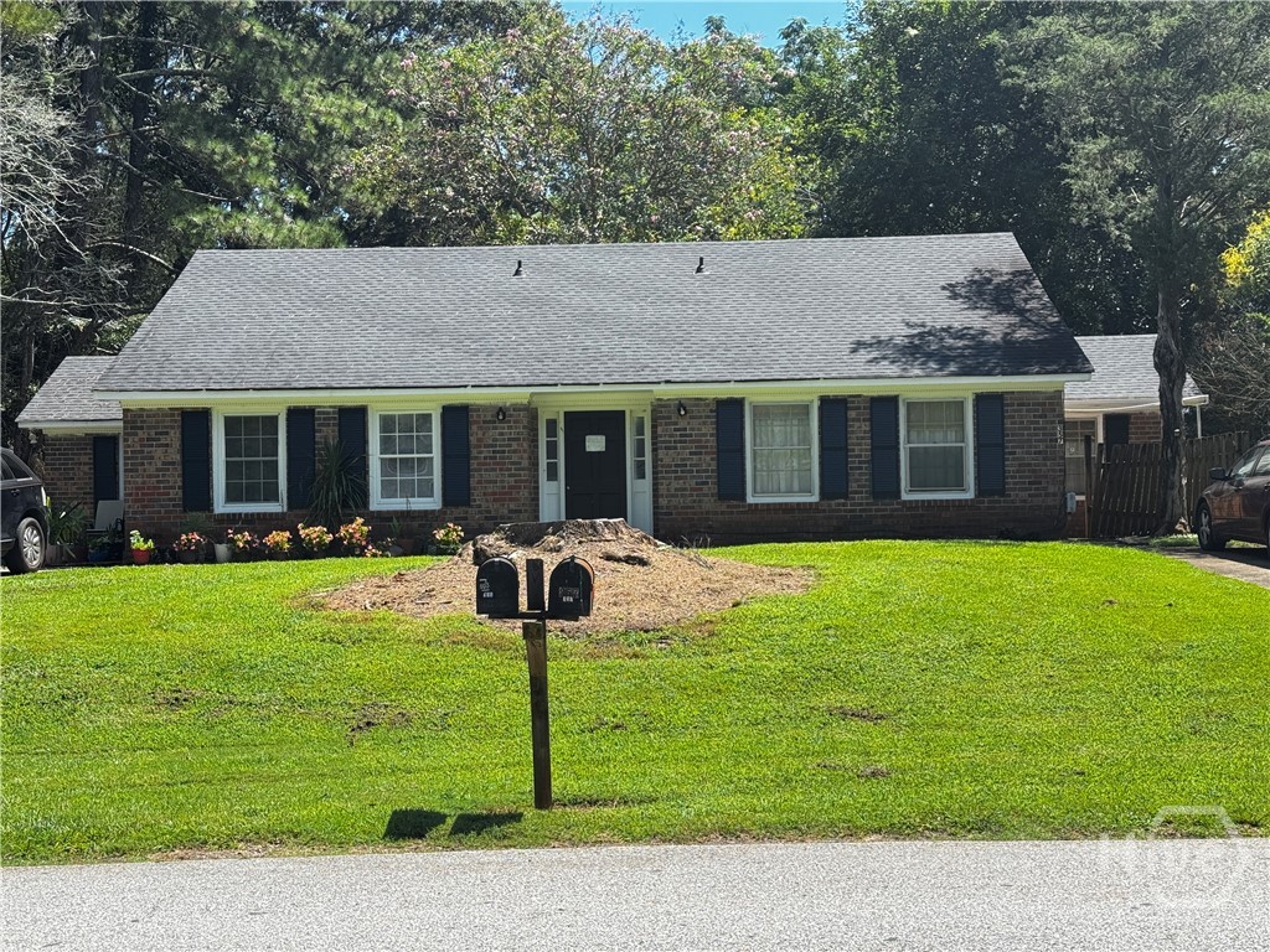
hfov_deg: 39.7
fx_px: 1761
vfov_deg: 30.3
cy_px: 476
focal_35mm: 48
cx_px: 635
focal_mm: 6.76
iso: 64
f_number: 1.78
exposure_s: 1/1339
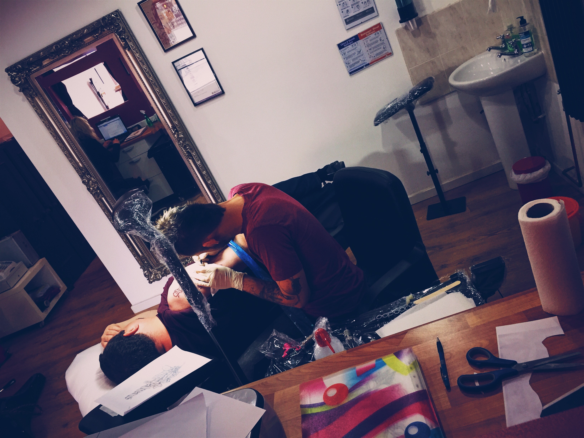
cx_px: 292
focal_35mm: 29
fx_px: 489
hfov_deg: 61.7
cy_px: 219
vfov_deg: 48.2
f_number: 2.2
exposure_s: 1/33
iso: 80
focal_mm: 4.15
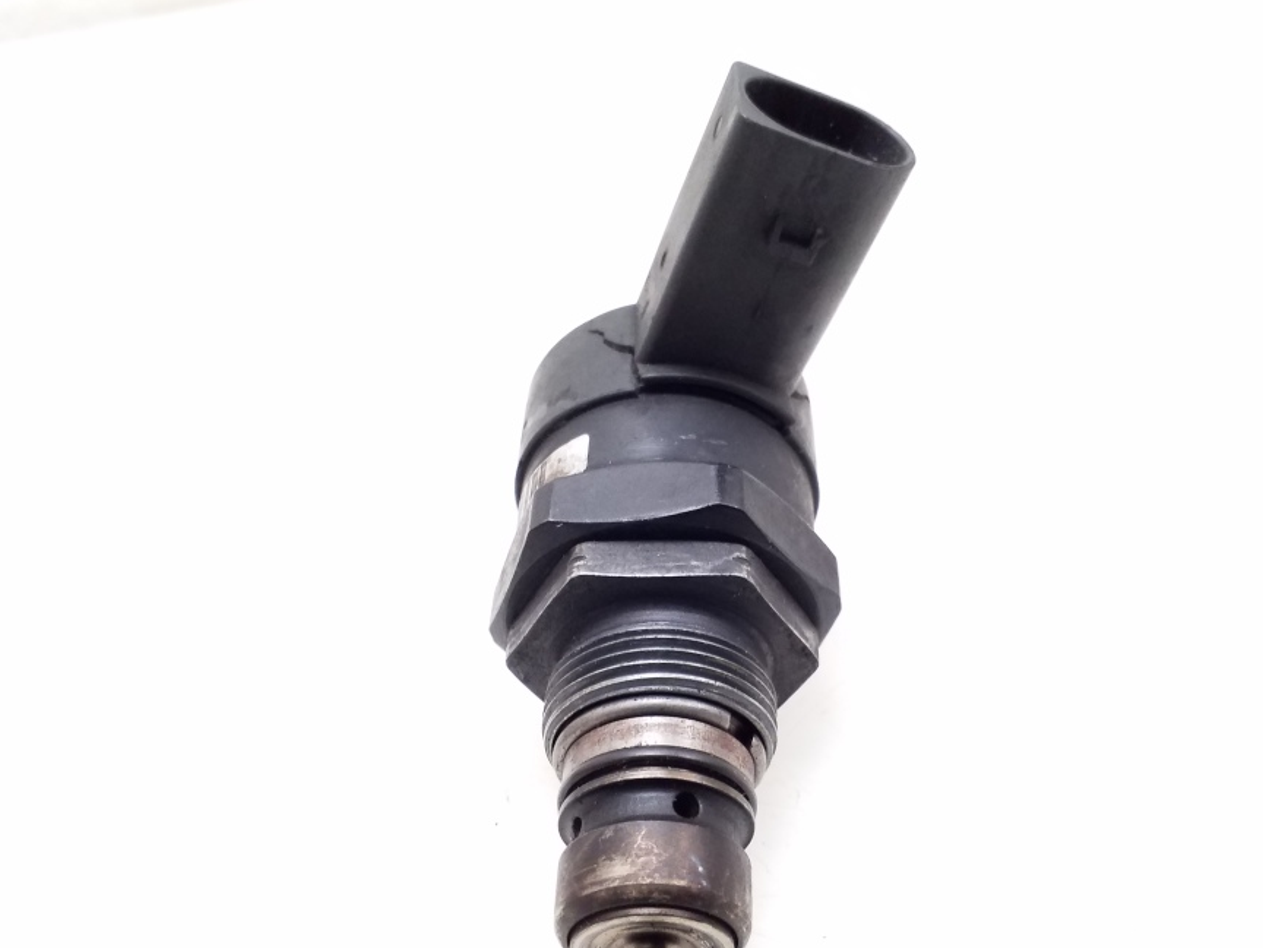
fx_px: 1168
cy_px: 559
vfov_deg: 44.0
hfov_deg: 56.5
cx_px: 734
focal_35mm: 32
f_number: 1.9
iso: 250
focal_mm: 3.6
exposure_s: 1/50
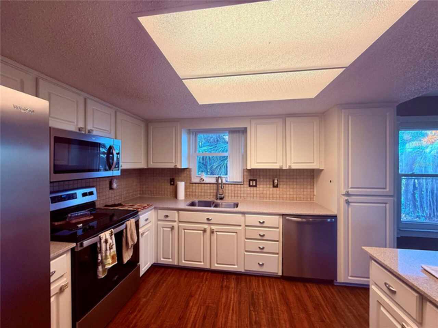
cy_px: 164
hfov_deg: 102.1
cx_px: 219
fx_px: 177
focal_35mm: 14
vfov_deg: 85.7
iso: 250
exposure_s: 1/120
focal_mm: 2.22
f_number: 2.2
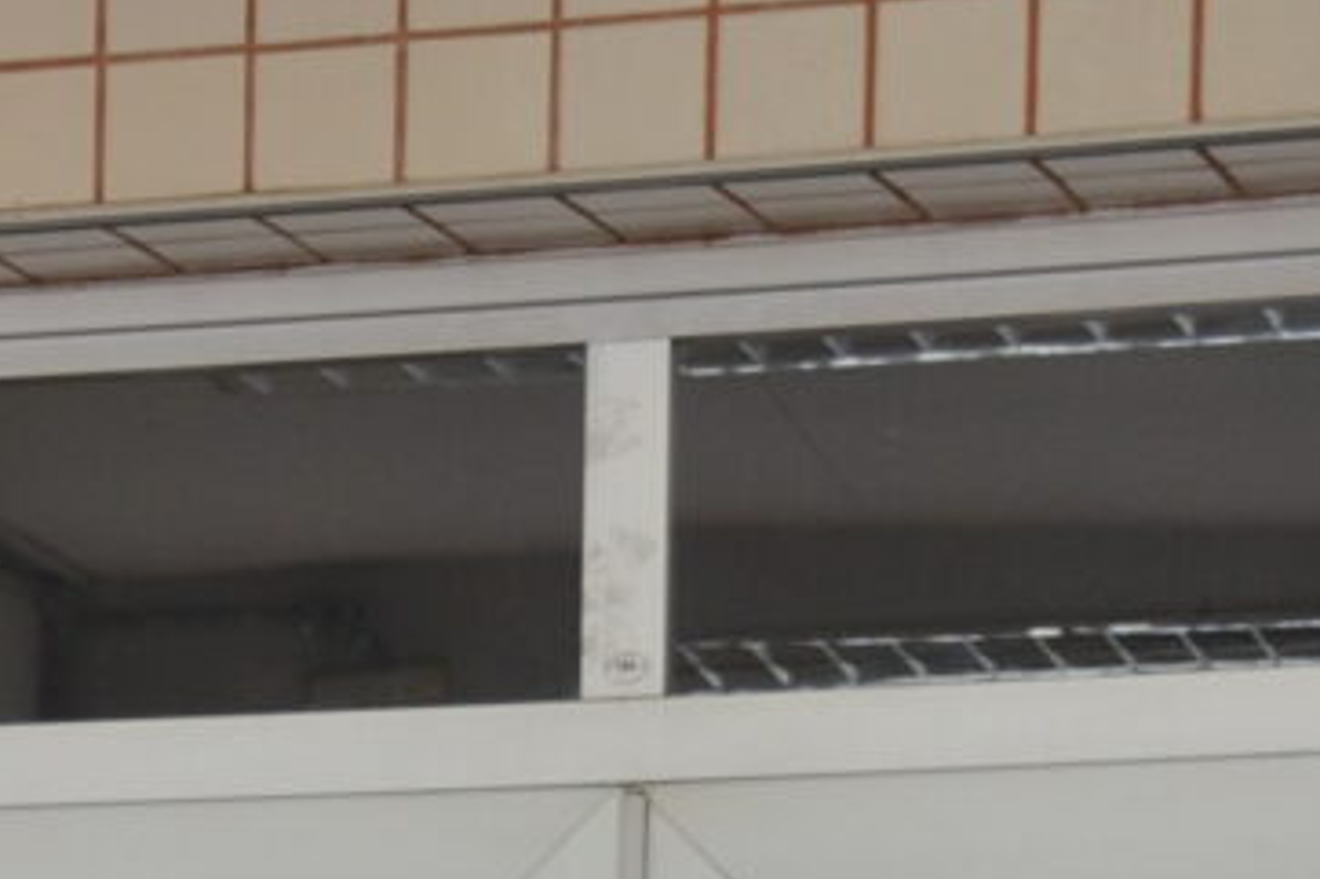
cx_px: -933
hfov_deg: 8.3
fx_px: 8759
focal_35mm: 239
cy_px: 2174
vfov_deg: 5.5
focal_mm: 30
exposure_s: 1/40
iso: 400
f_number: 4
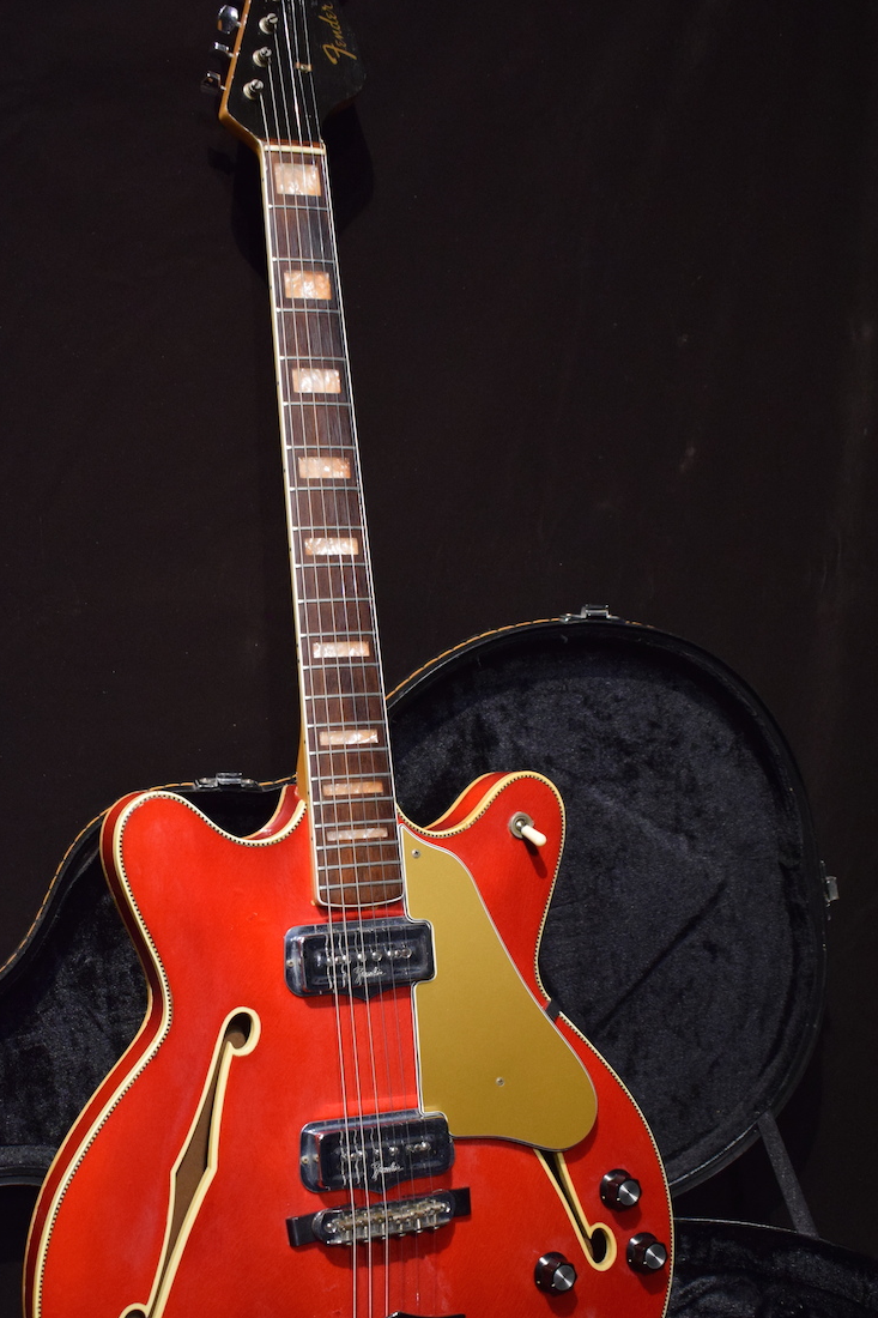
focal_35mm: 45
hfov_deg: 29.7
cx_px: 308
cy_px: 757
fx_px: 1647
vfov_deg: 43.5
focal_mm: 22
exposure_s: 1/30
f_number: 3.8
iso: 2000
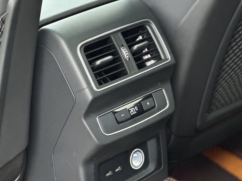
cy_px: 79
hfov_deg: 13.8
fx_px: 1000
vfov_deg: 10.4
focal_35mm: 143
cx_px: 127
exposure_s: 1/25
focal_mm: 9
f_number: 2.8
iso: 400
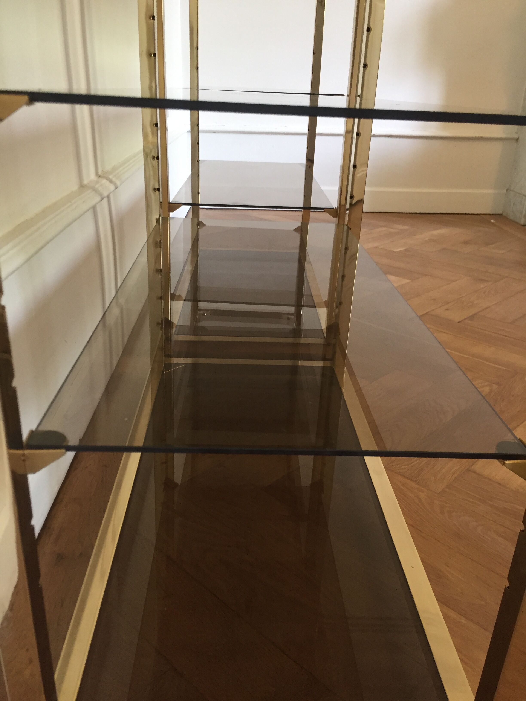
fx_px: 588
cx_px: 263
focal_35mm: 29
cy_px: 350
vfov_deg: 61.7
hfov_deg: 48.2
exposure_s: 1/33
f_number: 2.2
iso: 160
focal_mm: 4.15
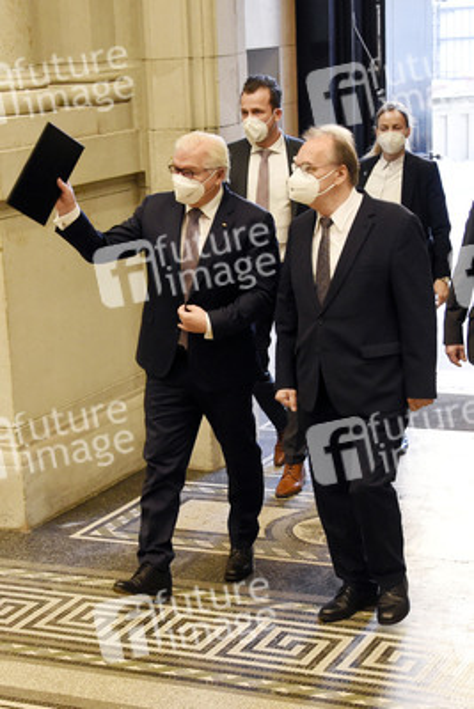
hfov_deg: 27.0
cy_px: 354
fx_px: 987
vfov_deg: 39.6
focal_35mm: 50
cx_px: 237
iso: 5000
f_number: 5
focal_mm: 50
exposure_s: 1/320
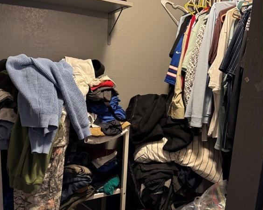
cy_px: 107
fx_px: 249
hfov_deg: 55.6
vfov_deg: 45.8
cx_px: 131
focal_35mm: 32
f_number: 1.78
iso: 640
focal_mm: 6.76
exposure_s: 1/40
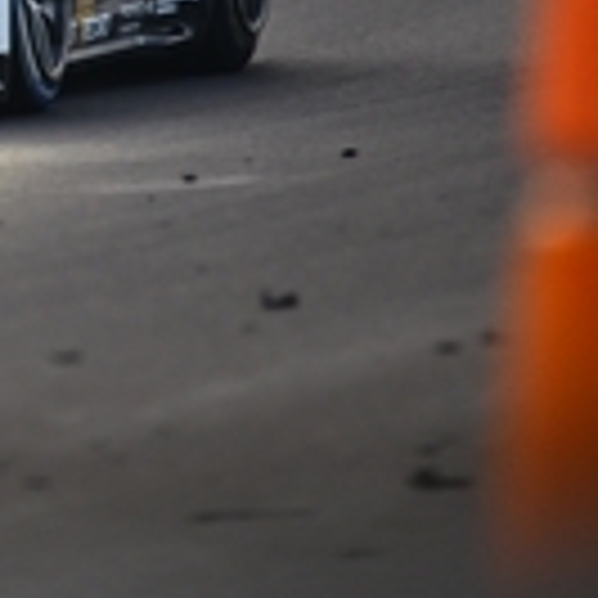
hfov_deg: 1.5
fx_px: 22437
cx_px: -490
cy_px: -297
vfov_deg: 1.5
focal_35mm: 1148
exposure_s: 1/1000
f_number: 2.8
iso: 800
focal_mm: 300
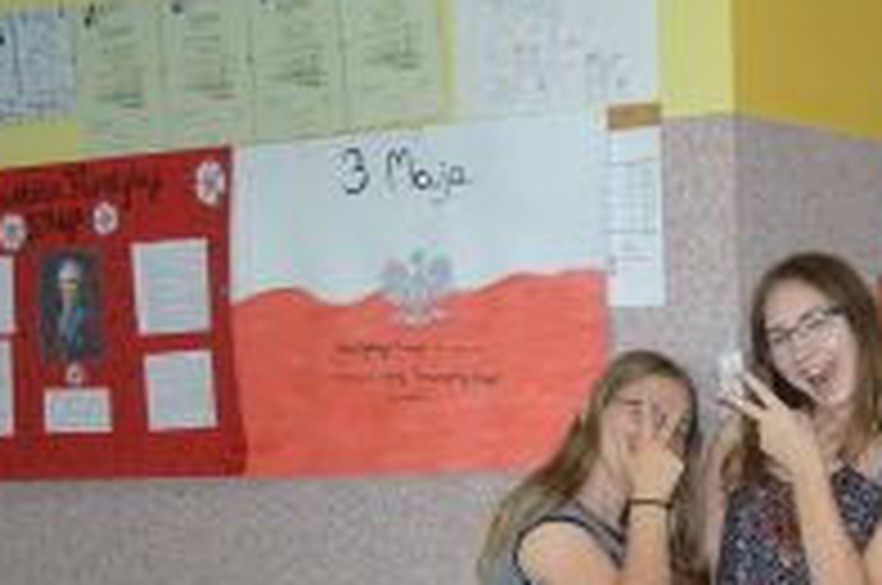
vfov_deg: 12.9
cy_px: 778
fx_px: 2495
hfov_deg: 19.7
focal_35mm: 102
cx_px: 792
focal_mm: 22
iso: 400
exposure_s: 1/60
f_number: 4
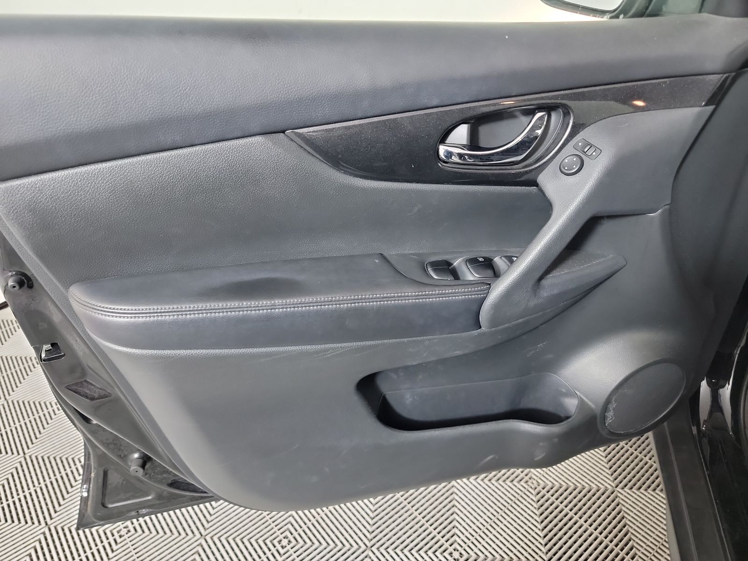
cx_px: 374
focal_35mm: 24
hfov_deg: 71.6
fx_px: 519
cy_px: 280
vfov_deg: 56.8
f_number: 1.8
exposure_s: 1/39
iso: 842
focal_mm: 6.7
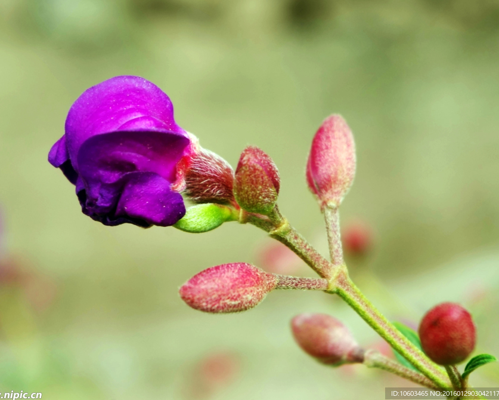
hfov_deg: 20.4
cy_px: 202
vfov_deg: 16.4
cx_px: 221
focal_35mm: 94
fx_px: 1389
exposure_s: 1/60
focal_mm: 55
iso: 200
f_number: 8
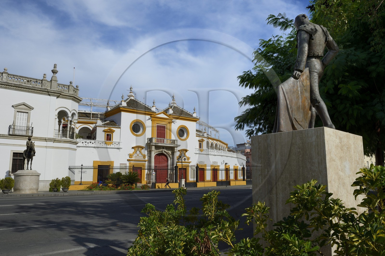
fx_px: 278
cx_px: 192
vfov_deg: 49.5
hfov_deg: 69.4
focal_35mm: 26
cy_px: 128
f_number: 14
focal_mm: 26
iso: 200
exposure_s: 1/320
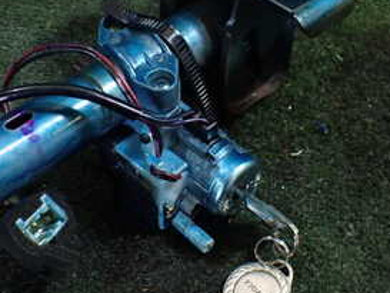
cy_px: 99
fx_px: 744
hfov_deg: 29.4
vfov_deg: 22.2
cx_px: 200
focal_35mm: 66
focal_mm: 5.4
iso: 640
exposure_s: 1/125
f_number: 2.3
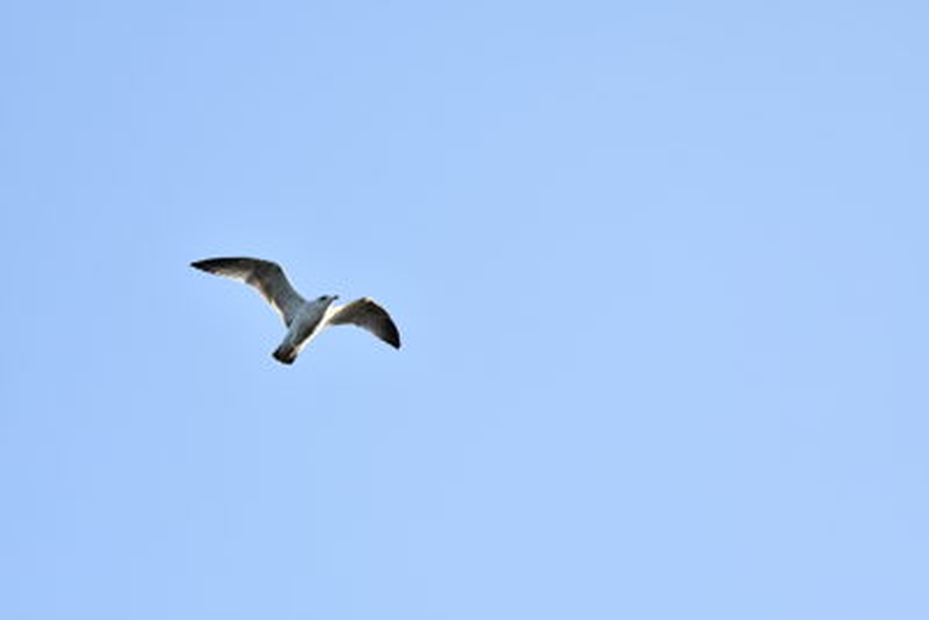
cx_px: 464
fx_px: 6970
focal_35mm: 270
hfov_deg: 7.6
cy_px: 310
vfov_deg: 5.1
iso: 500
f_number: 5
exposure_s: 1/1600
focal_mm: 180
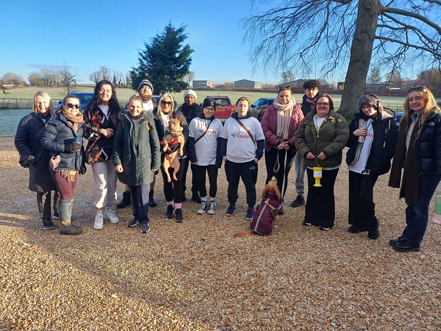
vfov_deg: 54.9
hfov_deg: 69.4
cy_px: 166
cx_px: 220
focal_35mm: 25
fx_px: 318
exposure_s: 1/377
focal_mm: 4.65
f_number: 1.8
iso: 50
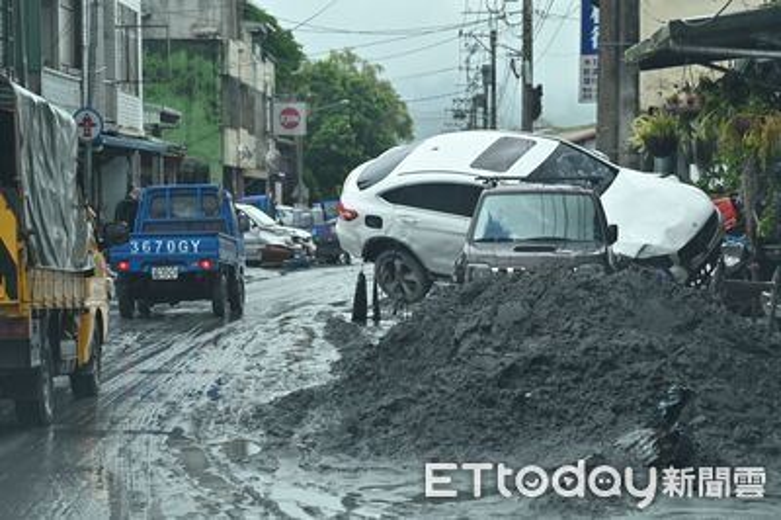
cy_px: 260
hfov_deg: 18.6
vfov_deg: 12.4
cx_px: 390
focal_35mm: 110
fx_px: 2384
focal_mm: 110
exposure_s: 1/250
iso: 500
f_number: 5.6
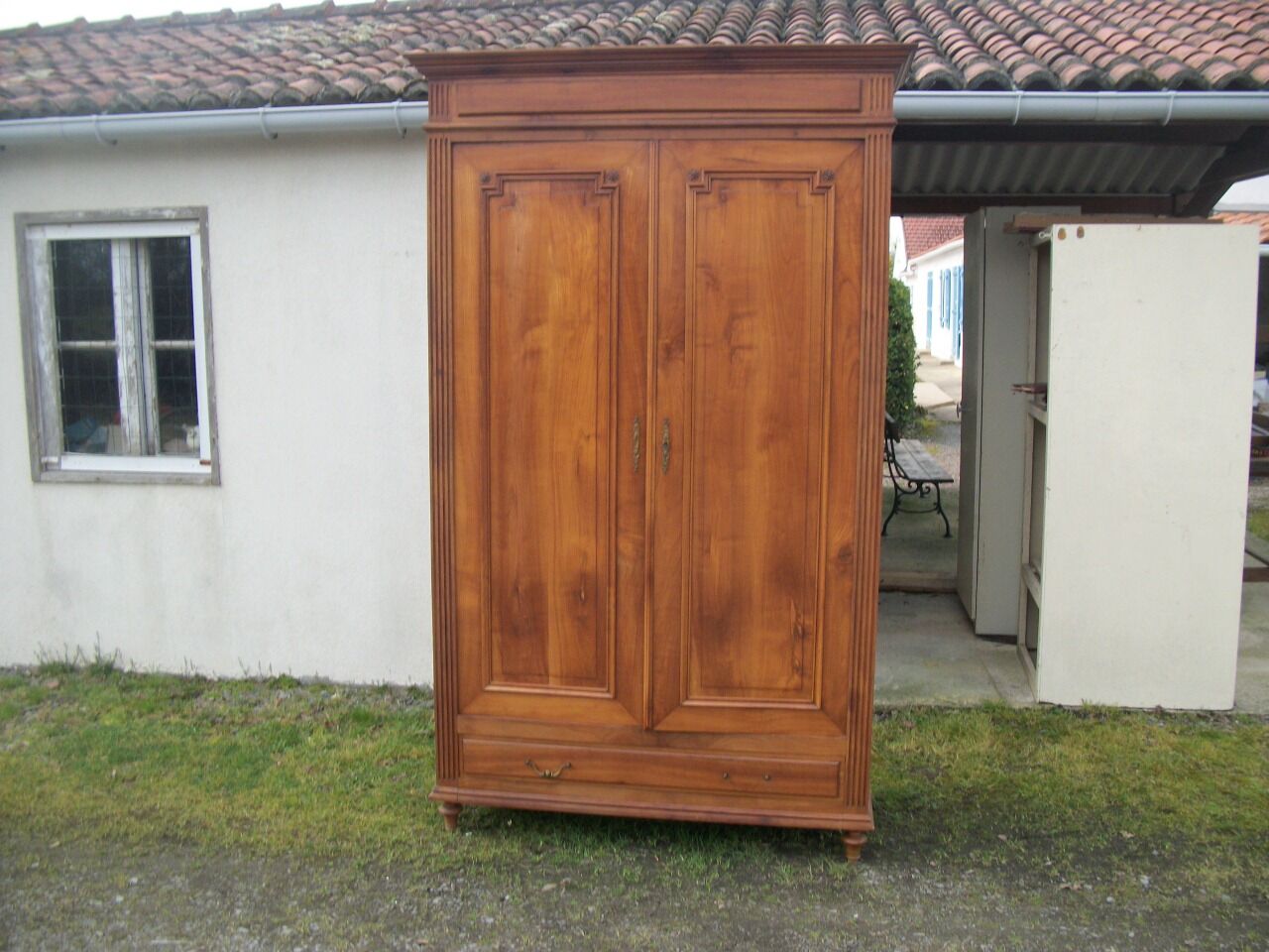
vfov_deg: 44.2
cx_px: 634
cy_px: 476
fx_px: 1173
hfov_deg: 56.8
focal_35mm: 32
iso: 80
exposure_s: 1/50
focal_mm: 5.7
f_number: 8.8
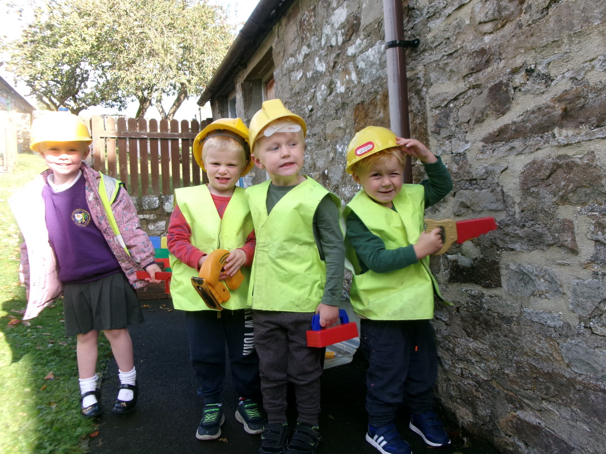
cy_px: 227
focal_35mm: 28
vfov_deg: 49.7
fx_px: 490
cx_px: 303
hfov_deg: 63.4
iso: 100
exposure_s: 1/150
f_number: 3.9
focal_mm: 5.1
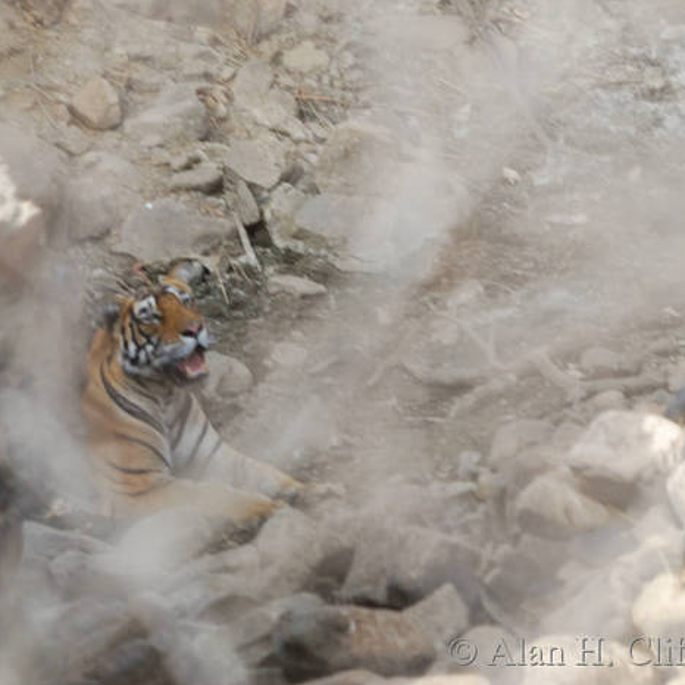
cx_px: 278
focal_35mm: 767
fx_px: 17172
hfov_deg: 2.3
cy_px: 342
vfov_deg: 2.3
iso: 500
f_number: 5.6
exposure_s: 1/400
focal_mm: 400
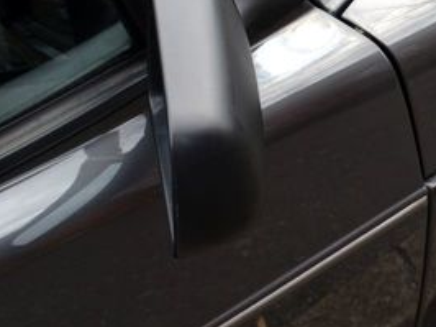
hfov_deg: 17.4
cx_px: 415
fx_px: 1397
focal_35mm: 111
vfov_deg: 13.2
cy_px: 53
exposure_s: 1/200
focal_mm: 32
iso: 200
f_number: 7.1
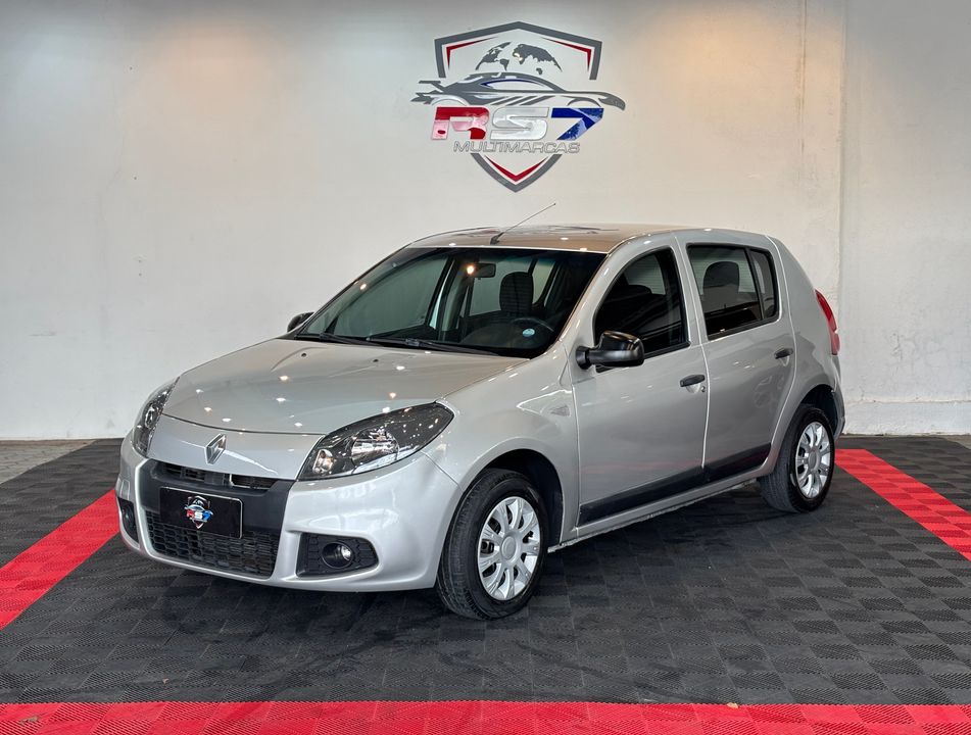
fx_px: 1464
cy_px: 368
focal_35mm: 52
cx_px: 486
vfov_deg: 28.2
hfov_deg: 36.7
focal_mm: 5.96
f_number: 1.6
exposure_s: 1/150
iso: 25
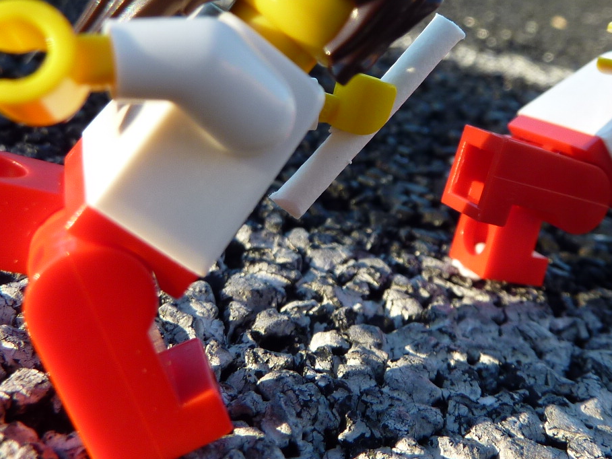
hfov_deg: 42.3
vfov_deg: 32.4
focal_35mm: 44
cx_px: 415
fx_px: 778
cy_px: 127
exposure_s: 1/100
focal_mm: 4.1
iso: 80
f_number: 4
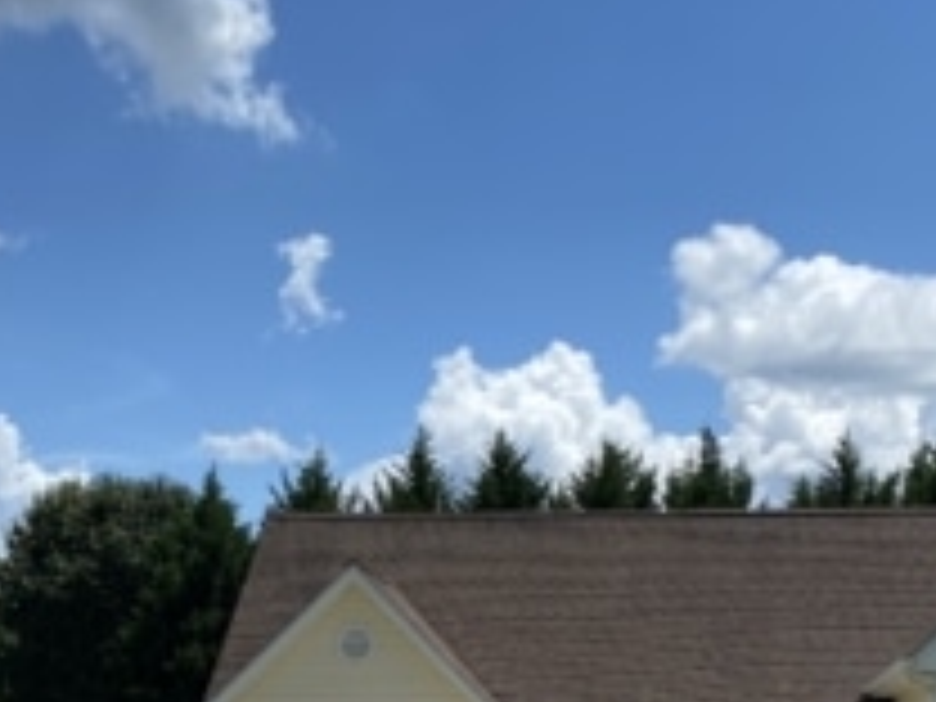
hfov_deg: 26.3
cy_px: 670
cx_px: 212
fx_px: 1974
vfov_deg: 19.7
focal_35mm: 73
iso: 32
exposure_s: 1/4444
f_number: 1.8
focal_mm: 4.25
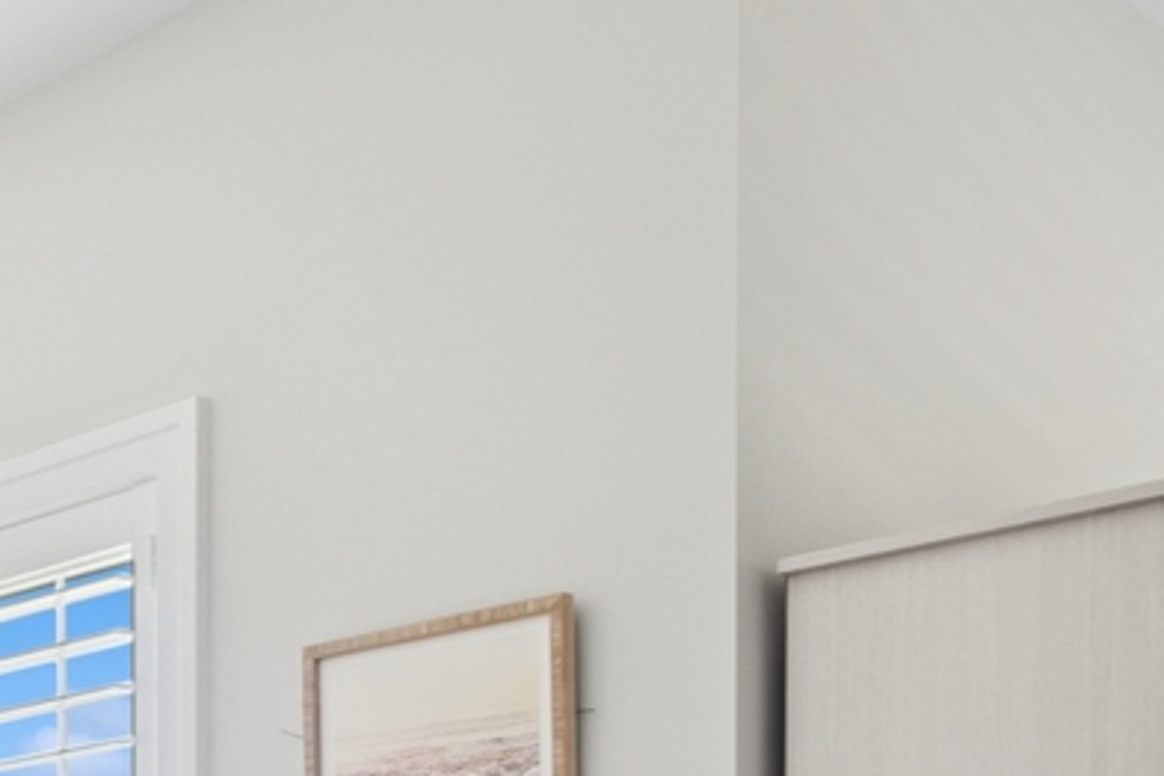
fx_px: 2005
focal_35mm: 62
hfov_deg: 27.5
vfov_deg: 18.9
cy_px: 1203
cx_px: -314
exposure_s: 1/2.5
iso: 200
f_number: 11
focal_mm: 10
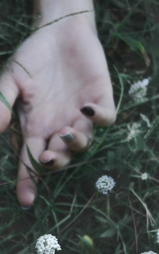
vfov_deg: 8.1
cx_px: -187
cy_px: 276
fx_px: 1783
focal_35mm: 257
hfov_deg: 5.0
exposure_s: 1/4000
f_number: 1.8
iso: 800
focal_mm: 50
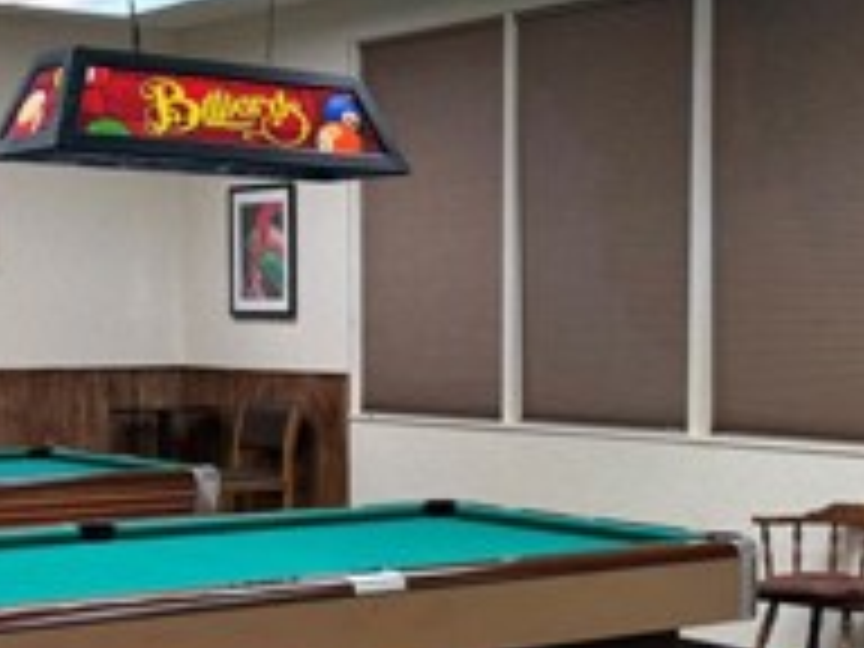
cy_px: 500
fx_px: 1997
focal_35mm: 80
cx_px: 450
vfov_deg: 18.3
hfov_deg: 24.4
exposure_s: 1/120
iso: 200
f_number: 1.78
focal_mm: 6.76
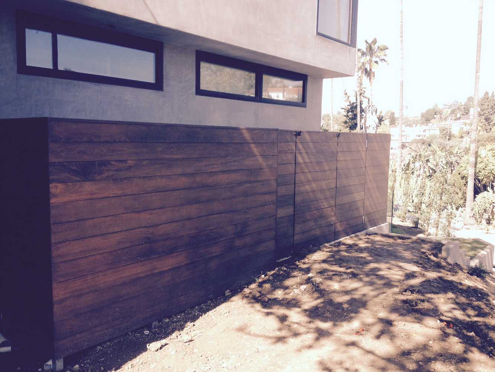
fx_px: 501
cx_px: 248
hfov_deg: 52.6
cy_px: 186
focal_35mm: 35
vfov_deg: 40.7
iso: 50
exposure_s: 1/368
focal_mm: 4.28
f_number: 2.4
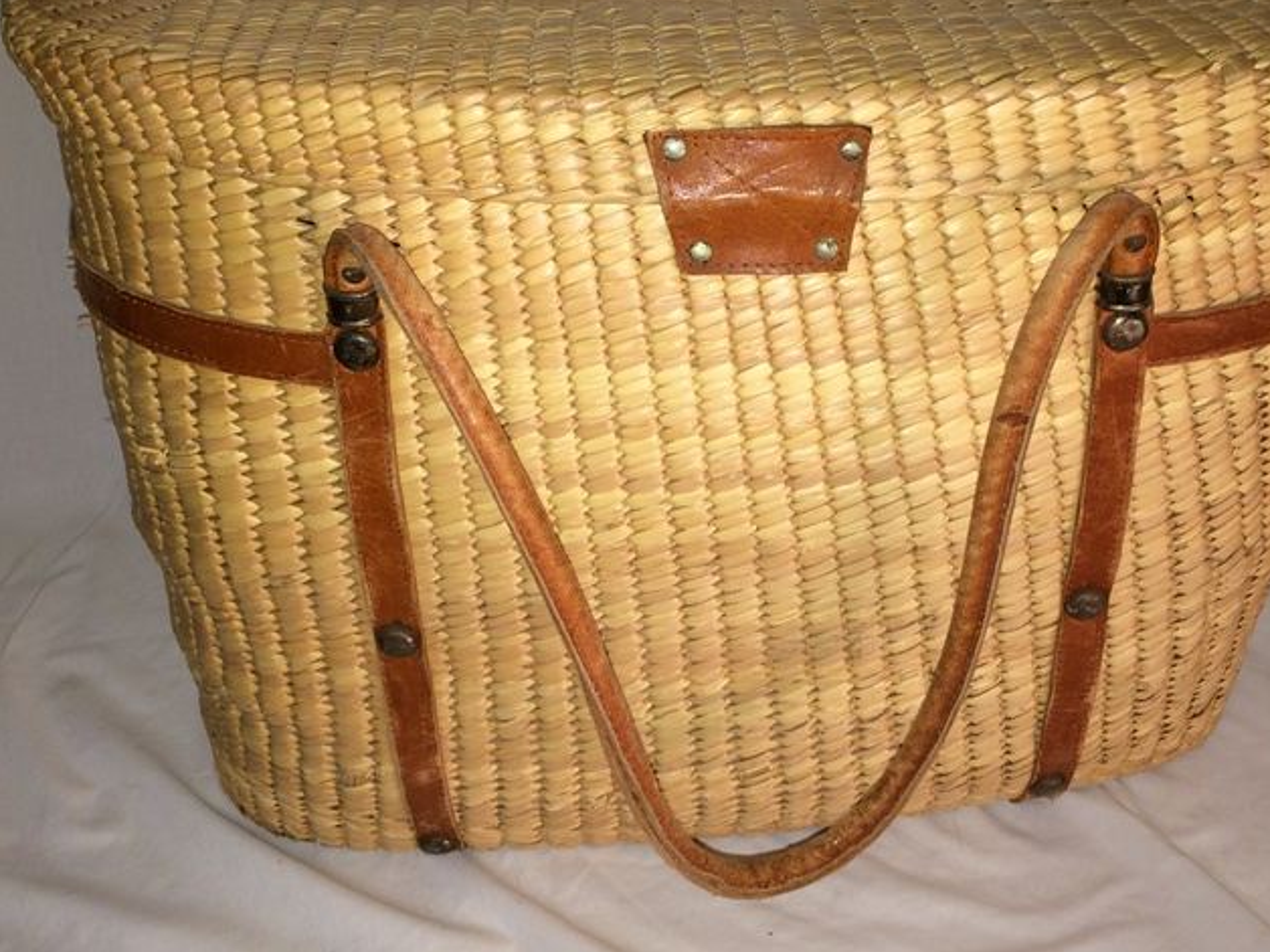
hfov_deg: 43.8
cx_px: 712
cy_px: 377
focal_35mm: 43
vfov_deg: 33.5
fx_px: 1578
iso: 50
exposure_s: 1/30
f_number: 2.2
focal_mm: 4.12
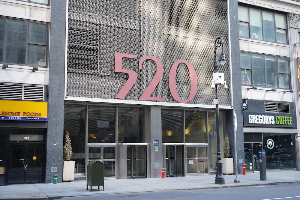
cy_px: 100
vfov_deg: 31.9
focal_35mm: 42
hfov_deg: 46.4
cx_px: 150
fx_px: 350
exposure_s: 1/160
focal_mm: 42
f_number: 4.5
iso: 800
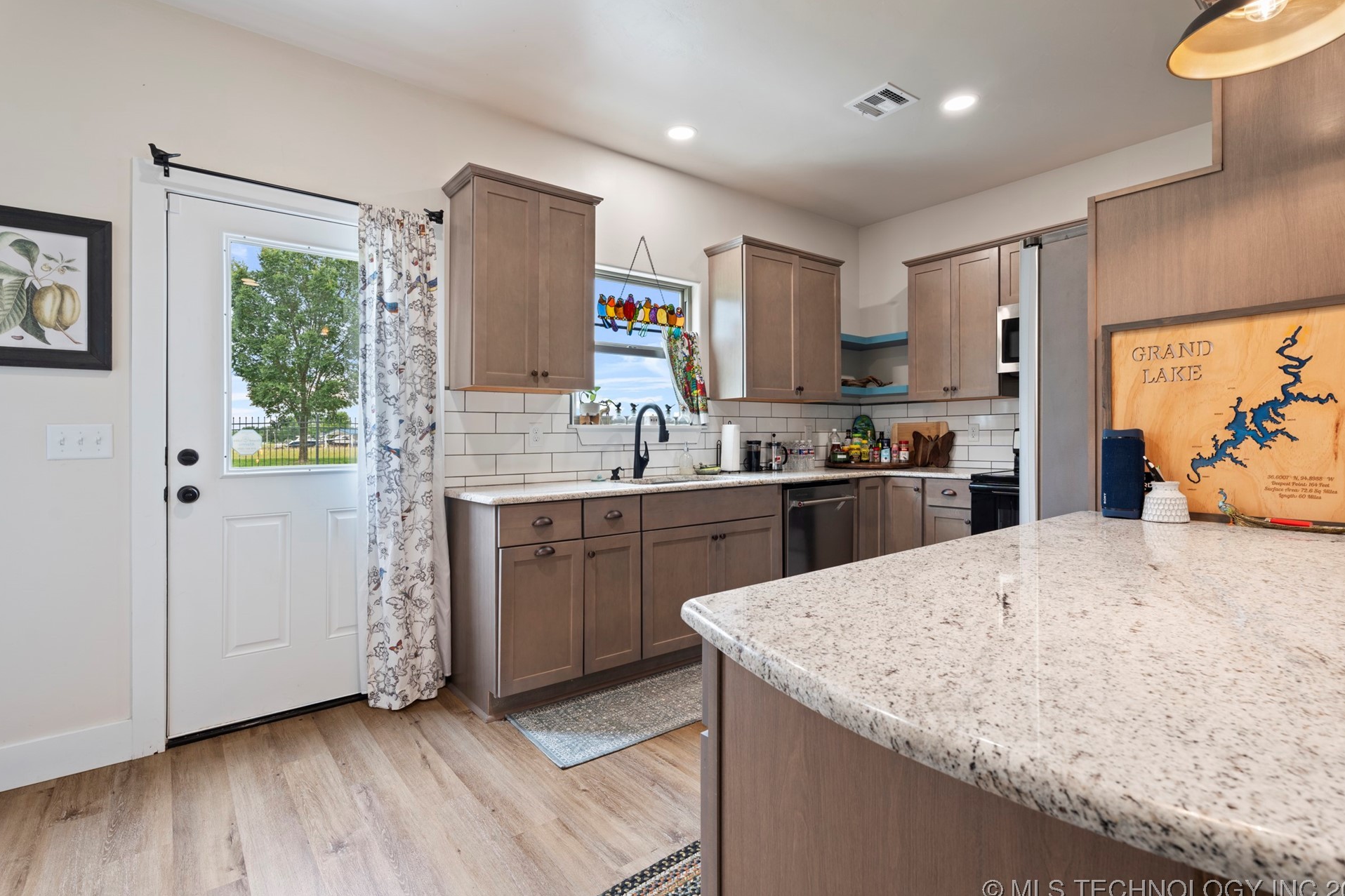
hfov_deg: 93.3
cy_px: 442
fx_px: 635
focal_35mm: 17
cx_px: 676
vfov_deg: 70.4
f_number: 8
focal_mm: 16
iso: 250
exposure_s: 1/2
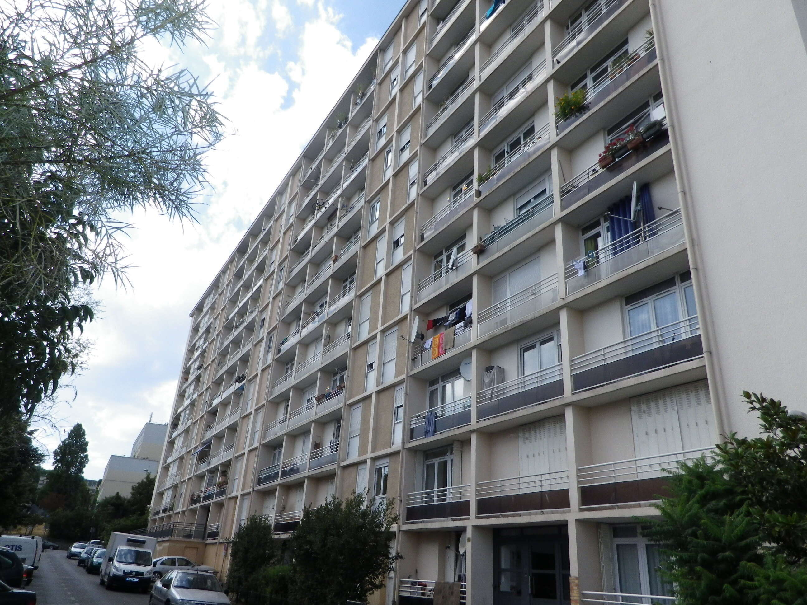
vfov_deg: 54.9
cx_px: 404
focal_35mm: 25
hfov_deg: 69.4
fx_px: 583
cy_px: 302
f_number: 3.5
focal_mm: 4.5
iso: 100
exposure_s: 1/1250
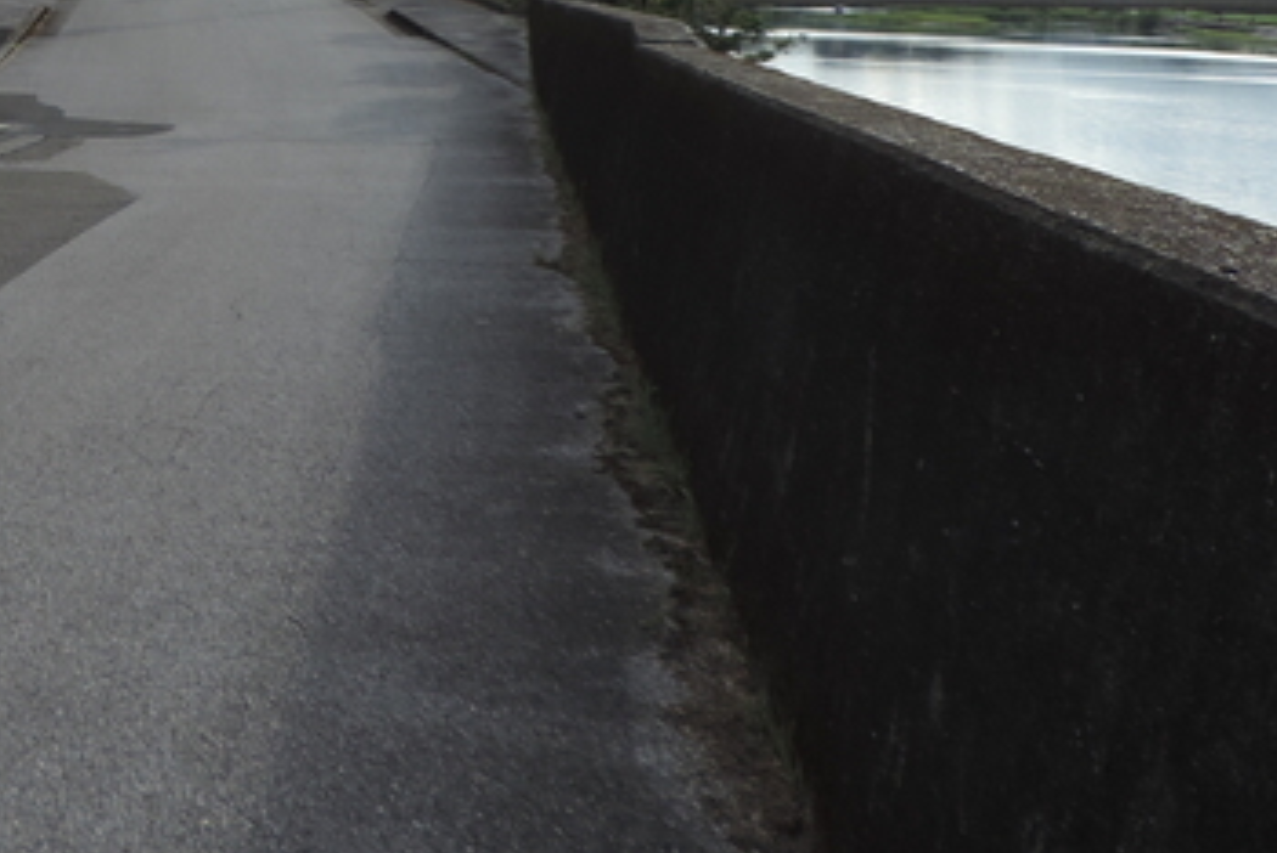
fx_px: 2024
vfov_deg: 22.4
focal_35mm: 57
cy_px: -95
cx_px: -175
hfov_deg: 30.7
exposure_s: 1/1000
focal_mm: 4.3
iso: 80
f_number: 3
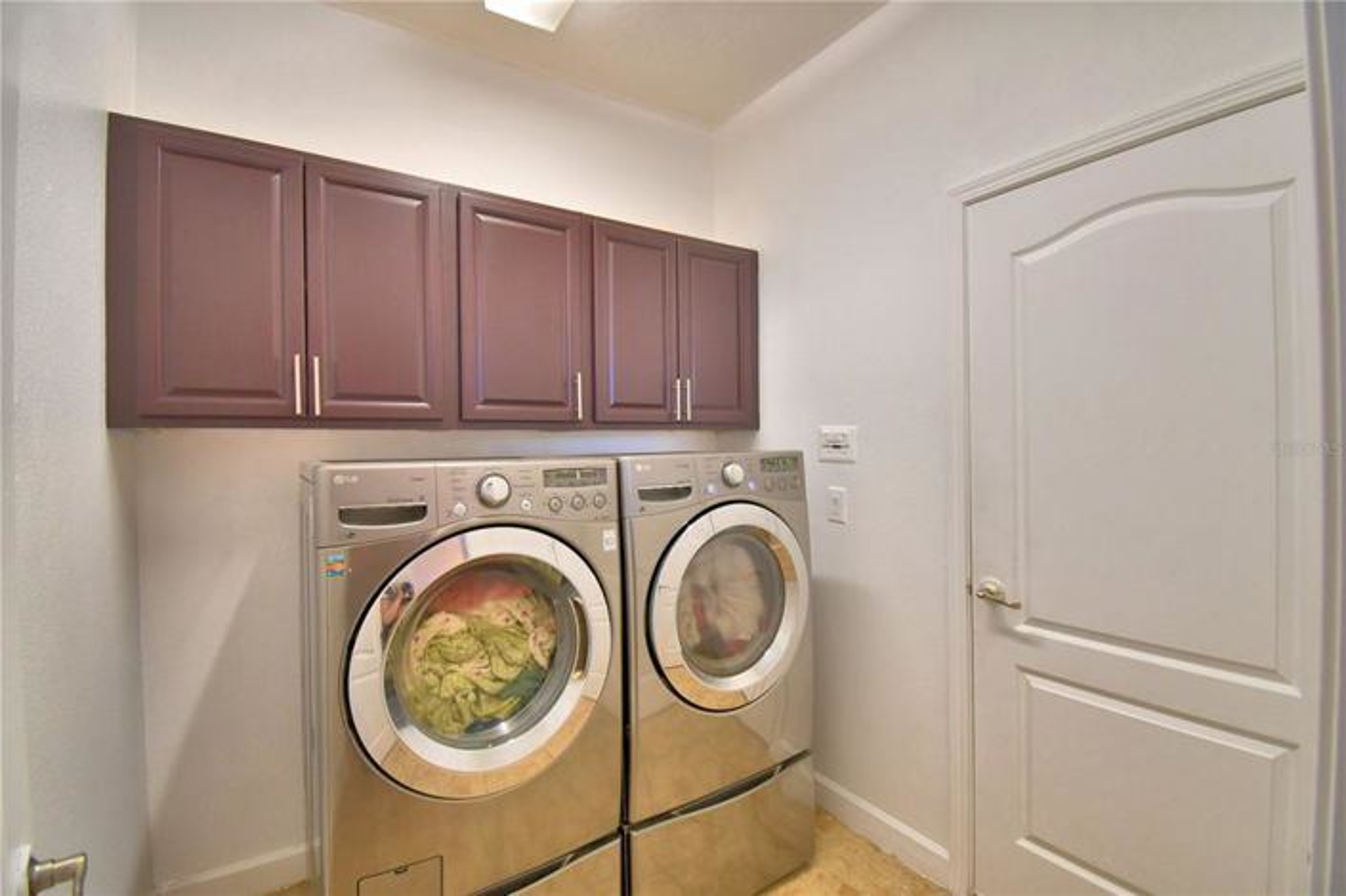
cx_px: 673
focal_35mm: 15
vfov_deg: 77.2
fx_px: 560
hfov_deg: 100.4
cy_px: 448
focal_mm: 10
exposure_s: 1/30
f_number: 4.5
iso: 560
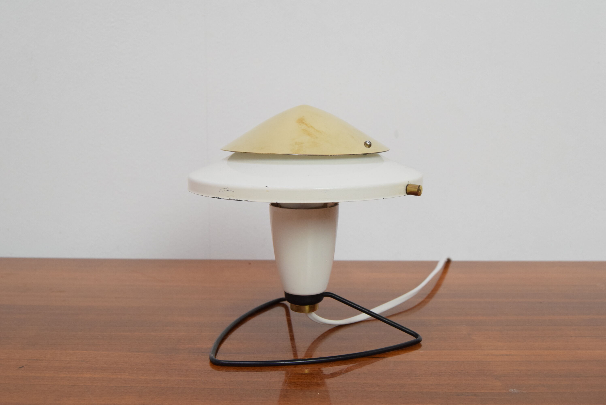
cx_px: 303
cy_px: 202
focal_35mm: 45
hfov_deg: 43.6
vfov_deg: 29.9
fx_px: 758
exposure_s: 1/200
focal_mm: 30
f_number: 7.1
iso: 1600
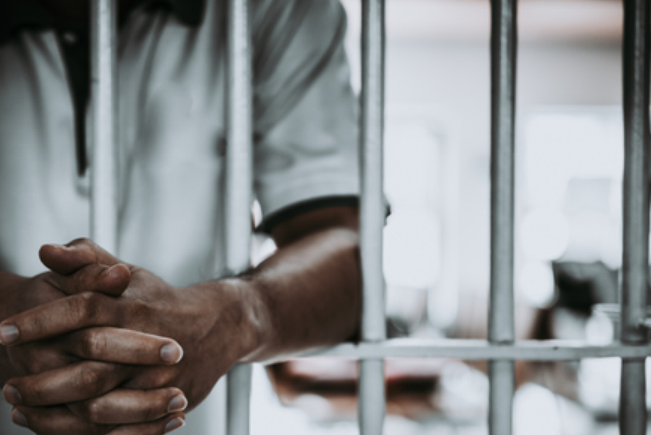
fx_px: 1809
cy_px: 307
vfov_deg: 13.7
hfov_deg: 20.4
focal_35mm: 100
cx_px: 268
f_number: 2.8
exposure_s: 1/100
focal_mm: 60
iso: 500
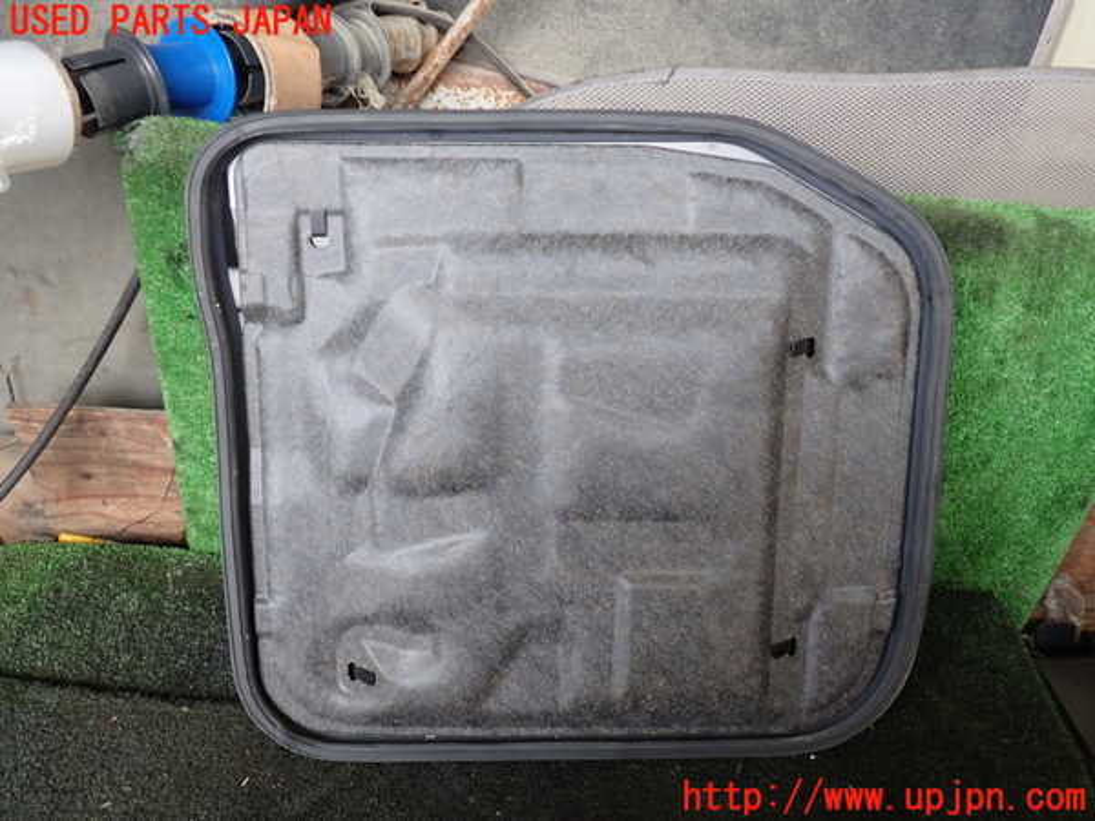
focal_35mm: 30
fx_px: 949
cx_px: 548
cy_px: 410
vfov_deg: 46.8
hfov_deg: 60.0
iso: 125
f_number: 2.3
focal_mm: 5.4
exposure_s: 1/60
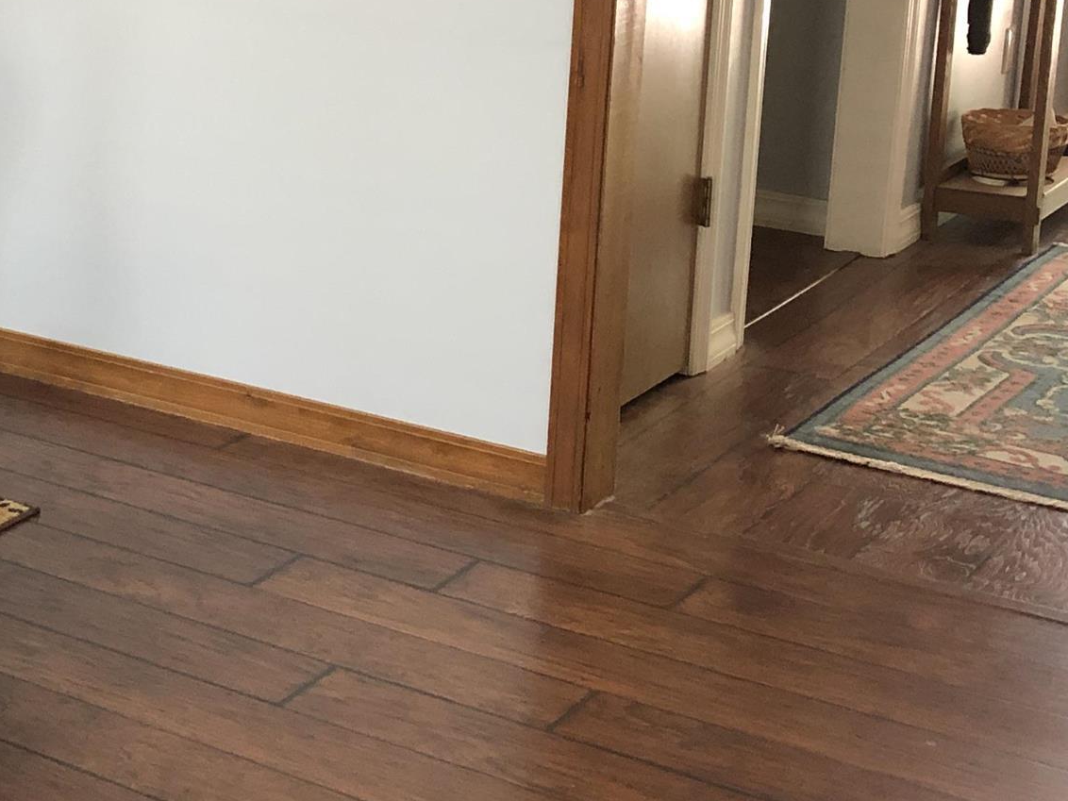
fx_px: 2345
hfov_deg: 23.8
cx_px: -155
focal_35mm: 76
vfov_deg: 19.2
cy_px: 168
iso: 64
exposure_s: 1/15
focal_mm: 3.99
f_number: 1.8
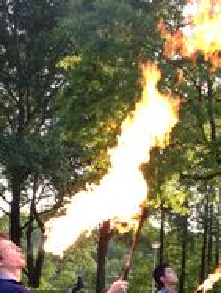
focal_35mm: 68
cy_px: 271
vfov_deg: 27.4
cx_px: 110
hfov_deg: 21.7
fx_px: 577
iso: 64
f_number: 2.4
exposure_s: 1/172
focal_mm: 4.13
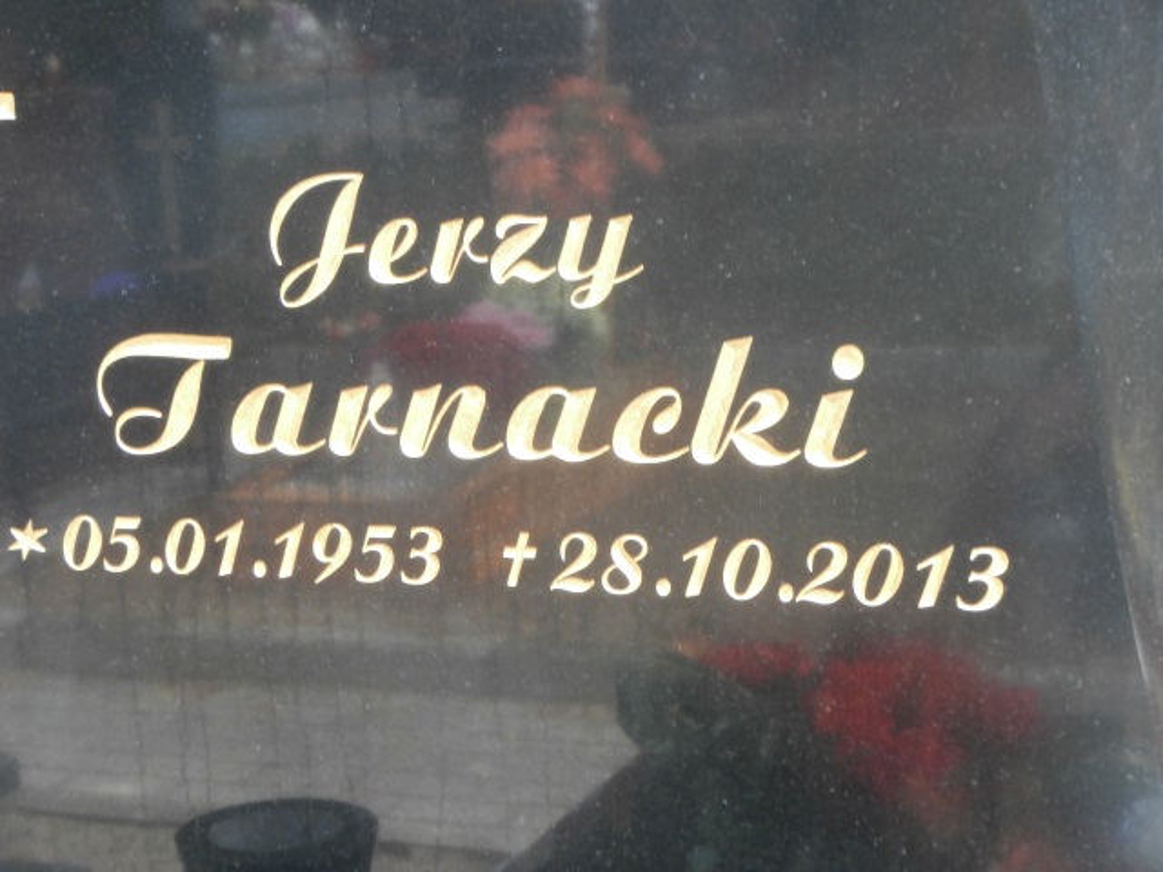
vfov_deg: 21.6
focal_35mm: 68
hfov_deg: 28.6
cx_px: 582
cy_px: 436
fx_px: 2285
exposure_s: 1/30
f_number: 4.7
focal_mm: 12.1
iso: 200
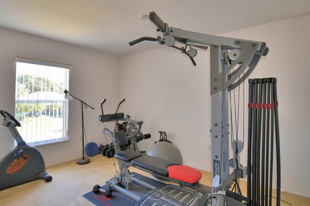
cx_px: 154
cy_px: 94
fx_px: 164
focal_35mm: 19
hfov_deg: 86.9
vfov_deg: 64.4
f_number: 4.5
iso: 140
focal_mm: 10
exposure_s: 1/60
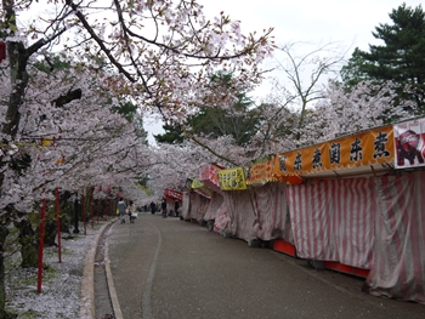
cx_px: 212
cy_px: 160
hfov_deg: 47.8
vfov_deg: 36.9
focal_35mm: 39
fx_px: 479
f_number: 4
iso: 100
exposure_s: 1/125
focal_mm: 14
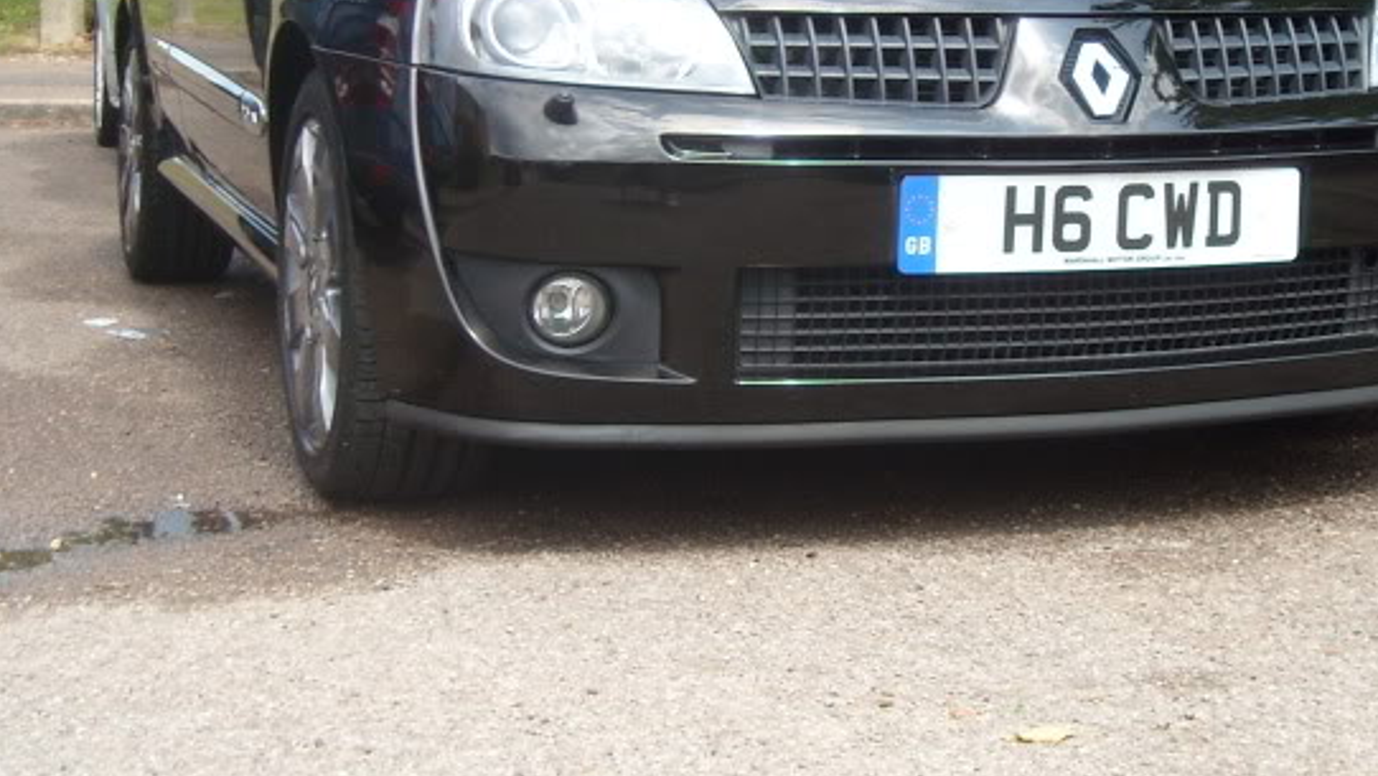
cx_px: 824
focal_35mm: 72
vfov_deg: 16.6
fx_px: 2631
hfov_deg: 29.3
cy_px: 145
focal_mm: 5.7
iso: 64
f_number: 2.8
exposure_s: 1/284
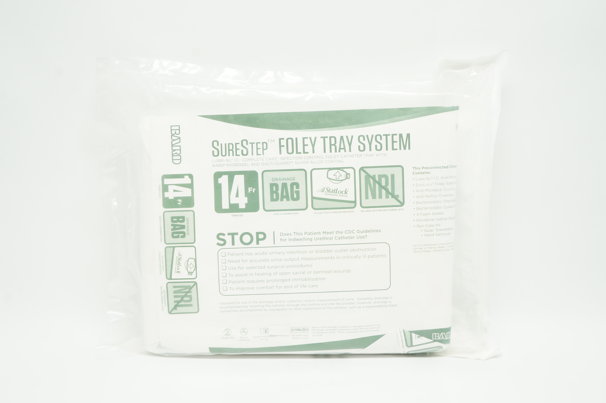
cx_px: 303
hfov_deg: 46.4
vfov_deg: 31.8
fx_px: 706
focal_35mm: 42
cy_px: 202
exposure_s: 1/15
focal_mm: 28
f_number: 11
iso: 400
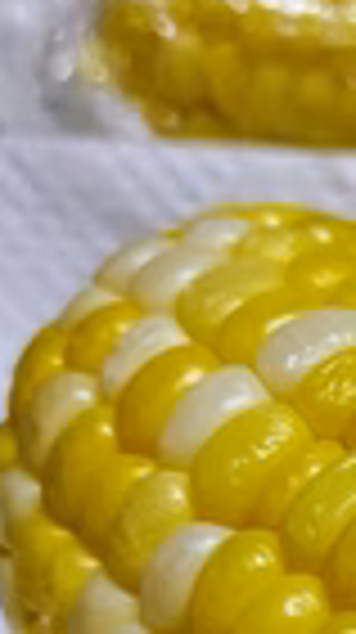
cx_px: 635
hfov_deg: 14.8
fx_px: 1195
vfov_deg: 29.3
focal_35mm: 71
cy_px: 472
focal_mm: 5.5
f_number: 1.9
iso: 147
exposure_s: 1/60
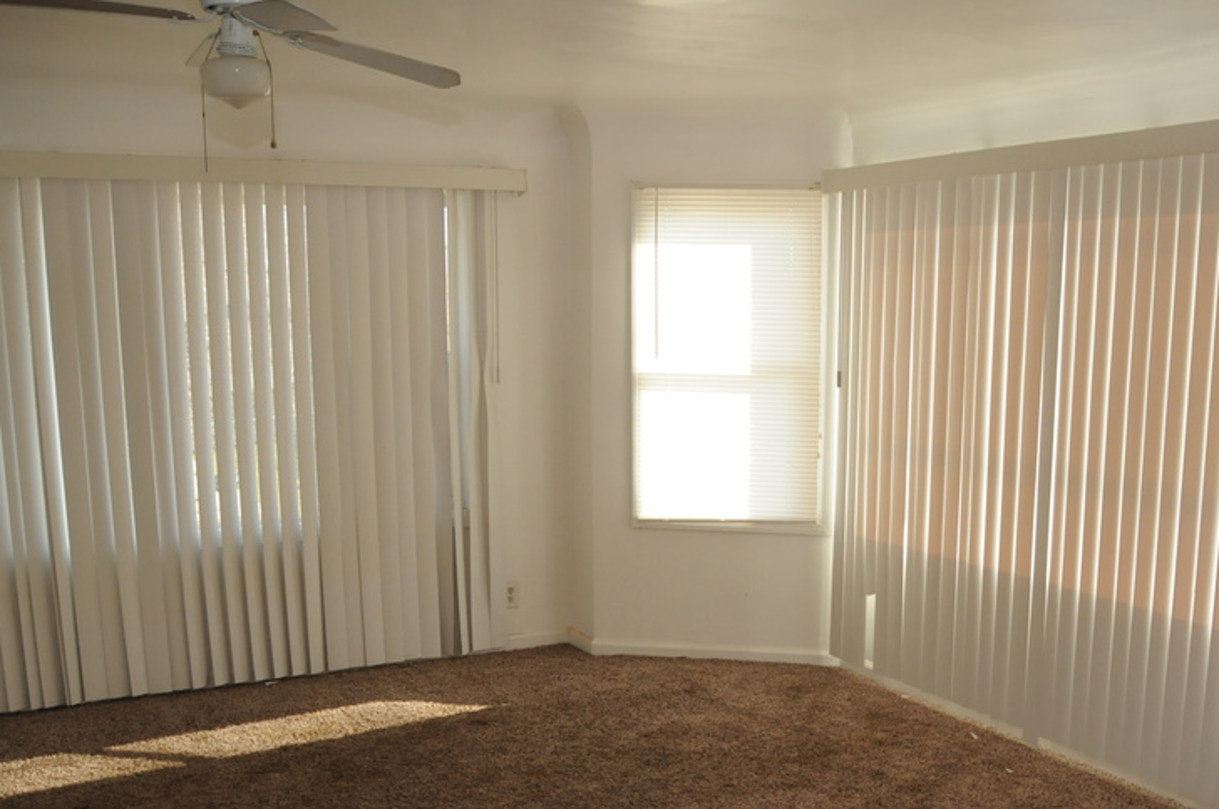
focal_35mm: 38
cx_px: 717
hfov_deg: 50.5
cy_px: 556
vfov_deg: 34.5
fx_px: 1285
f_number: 3.5
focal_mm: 18
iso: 800
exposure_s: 1/1000
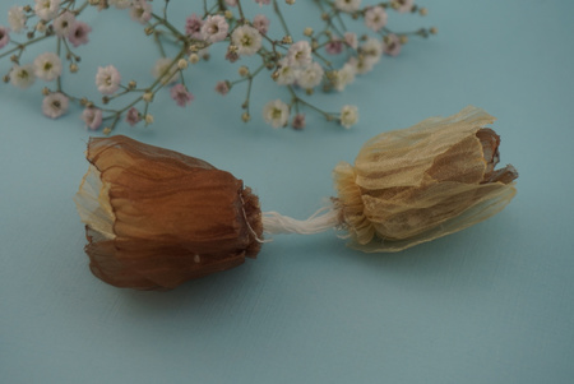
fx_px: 1053
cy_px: 192
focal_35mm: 66
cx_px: 287
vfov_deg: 20.7
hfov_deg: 30.5
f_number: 6.3
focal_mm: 44
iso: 100
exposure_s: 1/100
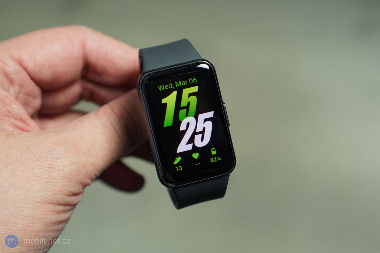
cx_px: 190
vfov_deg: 25.8
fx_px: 554
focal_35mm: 52
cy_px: 126
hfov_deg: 37.9
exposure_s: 1/125
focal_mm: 35
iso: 640
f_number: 3.2
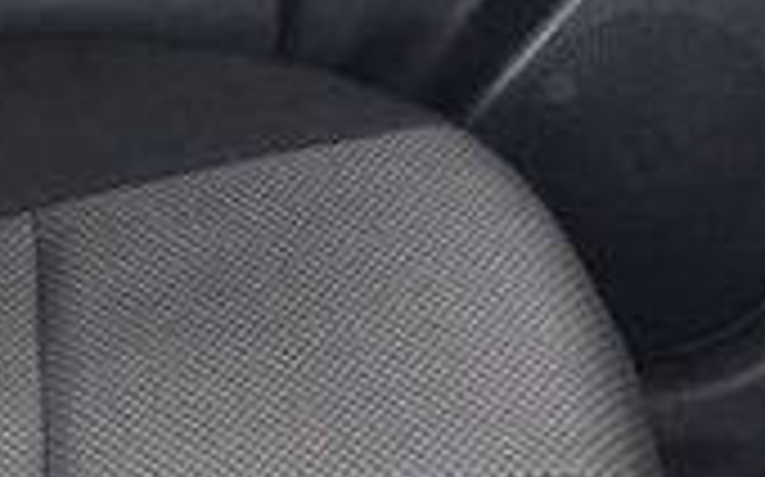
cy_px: 230
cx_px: 328
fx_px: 3459
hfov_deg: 12.6
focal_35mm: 166
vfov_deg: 7.9
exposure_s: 1/40
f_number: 3.5
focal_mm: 18
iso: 2500
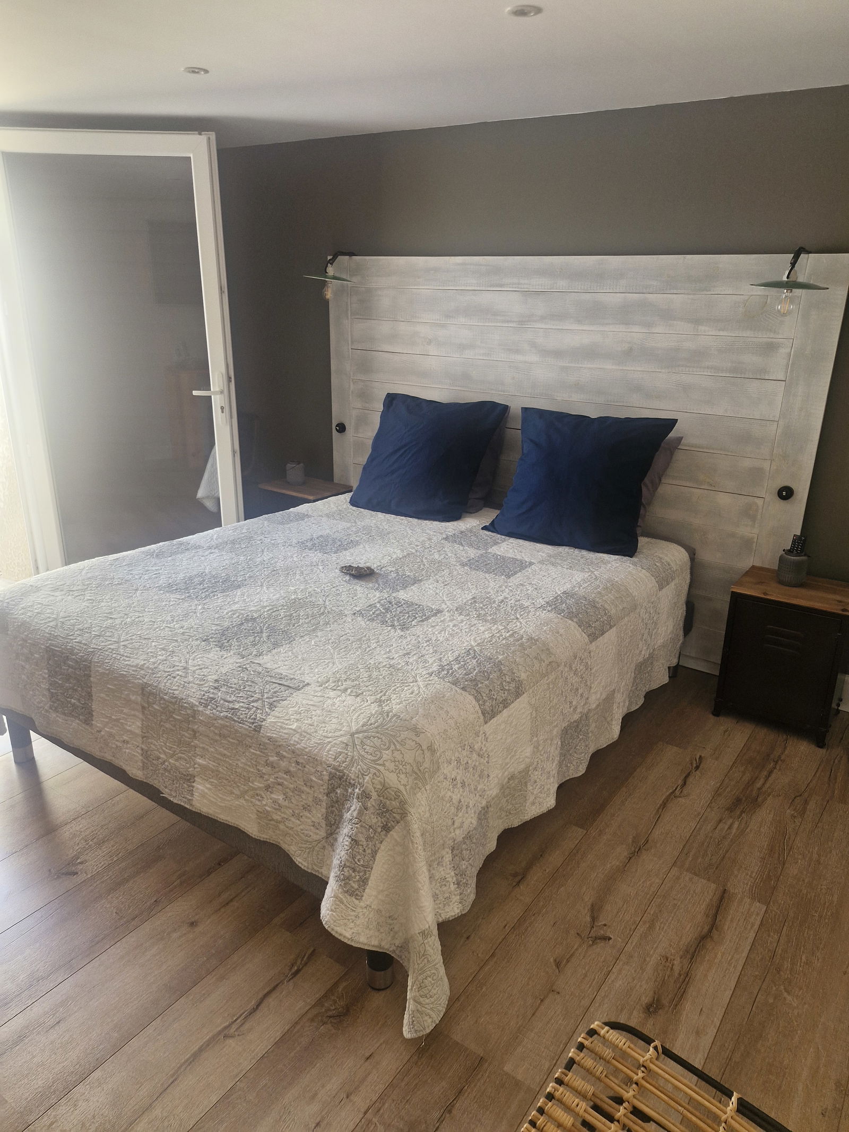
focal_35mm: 23
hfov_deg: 58.9
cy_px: 566
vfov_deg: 73.9
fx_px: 752
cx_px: 424
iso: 160
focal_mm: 5.54
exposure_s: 1/100
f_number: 1.8
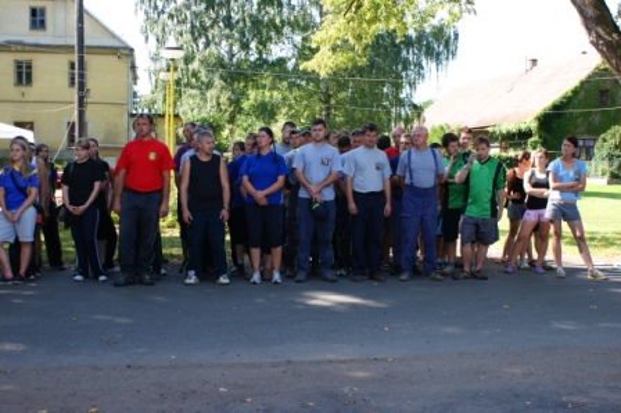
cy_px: 206
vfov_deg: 31.8
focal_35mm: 42
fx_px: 724
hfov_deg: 46.4
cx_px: 310
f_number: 5.6
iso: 100
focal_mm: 28
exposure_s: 1/60
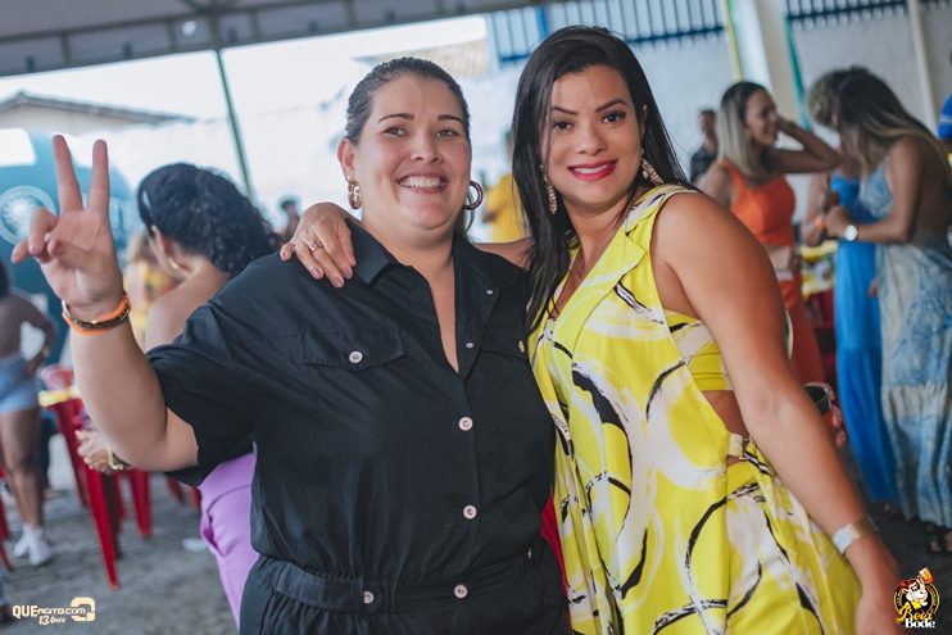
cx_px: 476
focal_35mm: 52
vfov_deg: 25.8
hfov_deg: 37.8
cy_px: 318
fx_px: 1389
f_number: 2
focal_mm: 35
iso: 2500
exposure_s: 1/1600
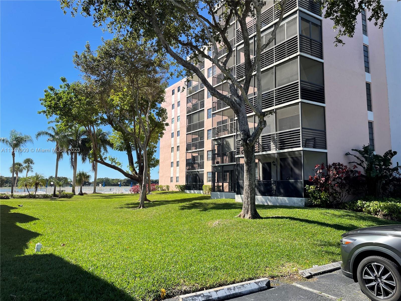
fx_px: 301
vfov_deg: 53.1
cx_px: 200
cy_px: 150
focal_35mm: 26
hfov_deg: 67.3
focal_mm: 4.2
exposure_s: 1/1887
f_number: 1.6
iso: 32
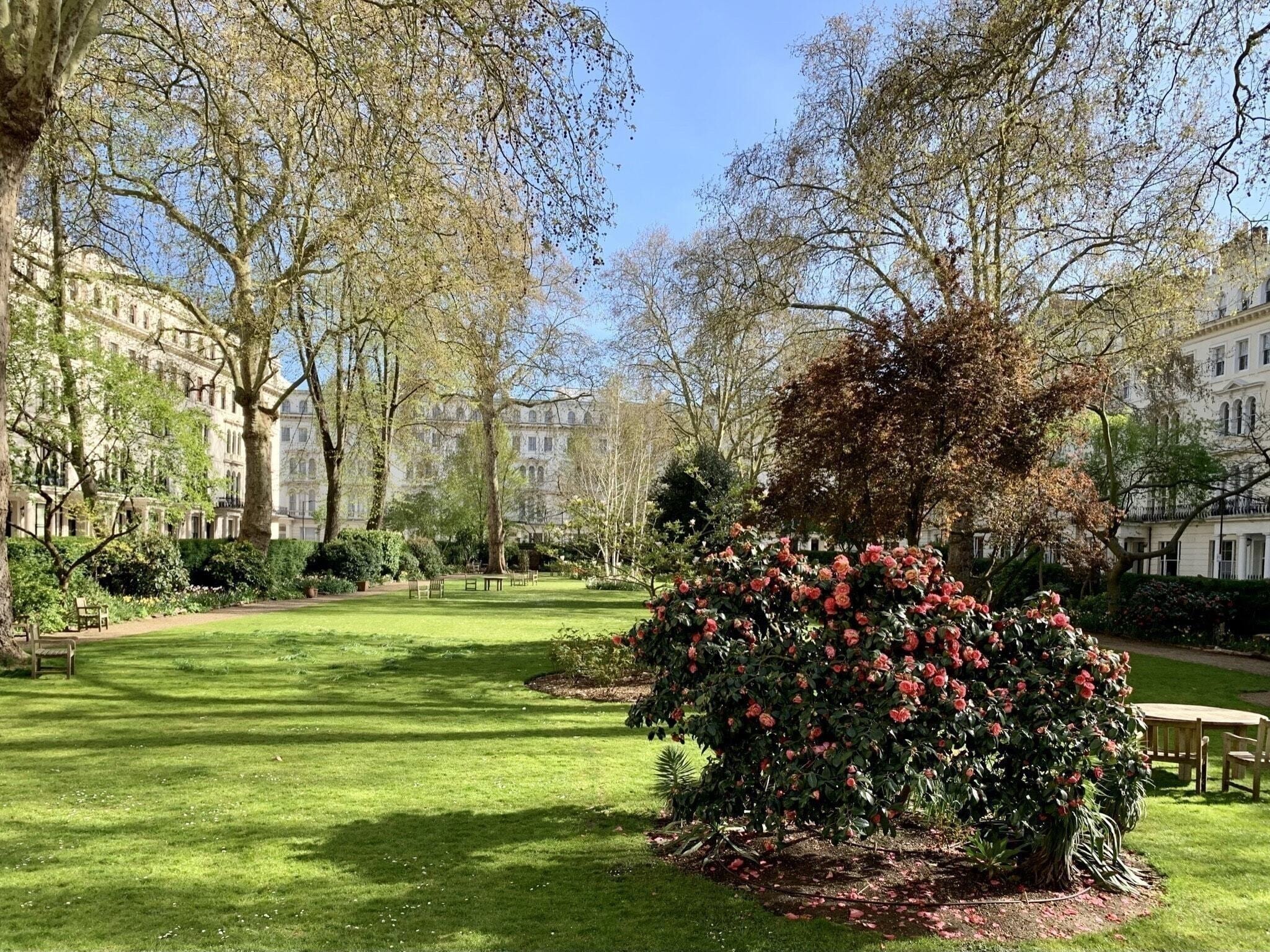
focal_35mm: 26
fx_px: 954
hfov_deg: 67.3
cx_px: 635
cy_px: 476
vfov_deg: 53.1
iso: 25
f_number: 1.8
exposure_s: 1/789
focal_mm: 4.25
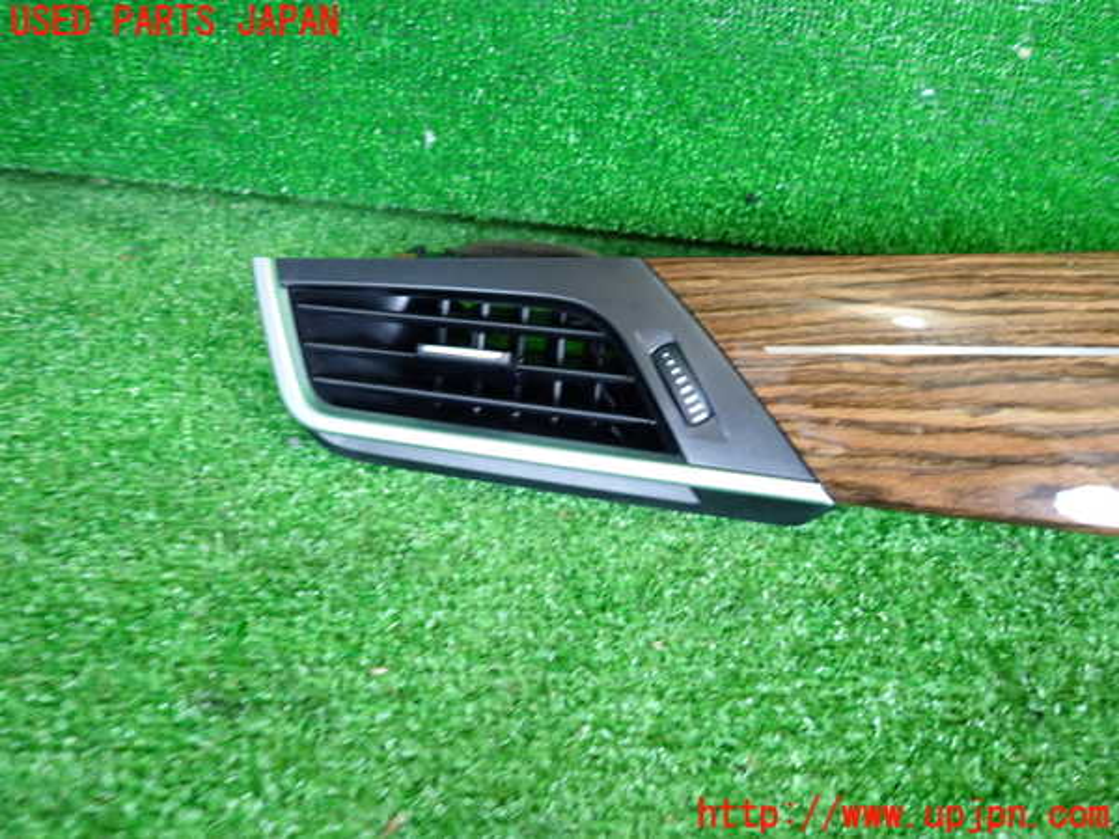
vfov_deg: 54.9
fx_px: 808
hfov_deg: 69.4
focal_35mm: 25
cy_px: 420
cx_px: 560
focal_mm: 4.5
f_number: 2
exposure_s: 1/30
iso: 320
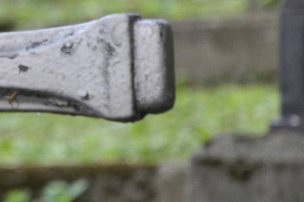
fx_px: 3129
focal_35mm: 371
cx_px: -219
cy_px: 13
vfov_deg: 3.7
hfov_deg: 5.5
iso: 800
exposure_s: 1/80
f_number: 4.5
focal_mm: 70
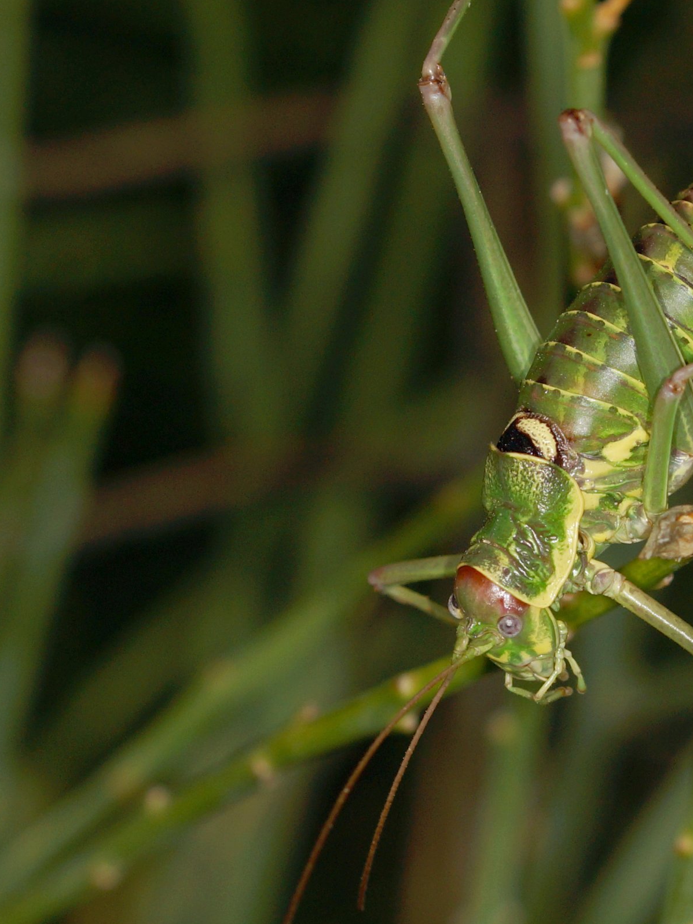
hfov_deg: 6.5
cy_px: 462
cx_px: 595
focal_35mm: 228
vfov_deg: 8.7
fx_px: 6079
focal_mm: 105
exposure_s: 1/200
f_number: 6.3
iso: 100
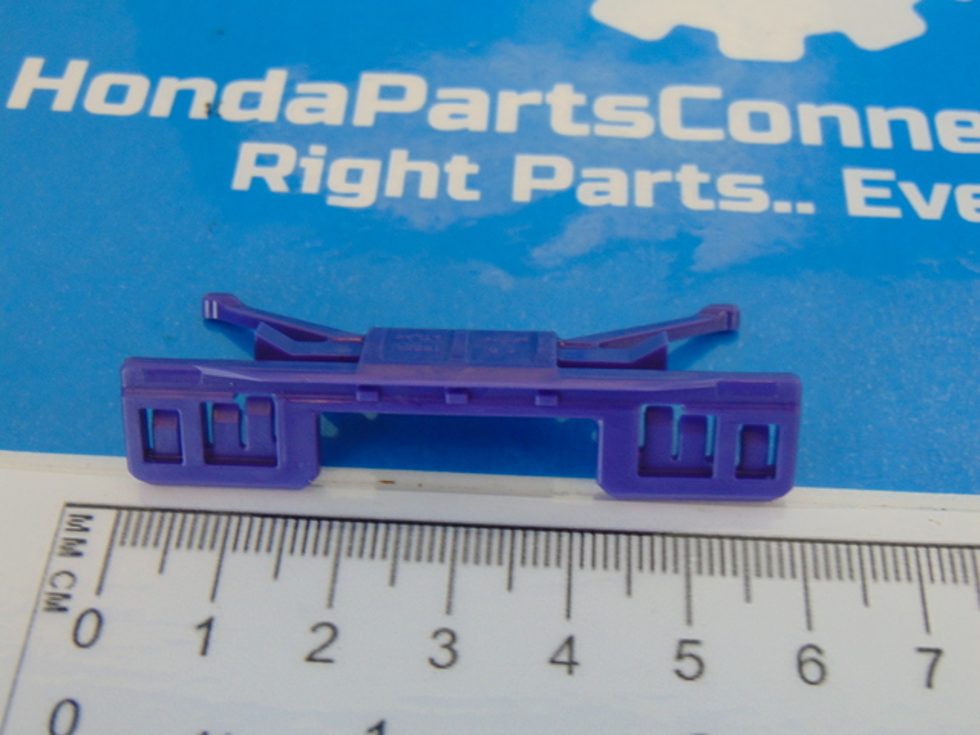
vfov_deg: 29.1
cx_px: 490
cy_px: 368
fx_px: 1416
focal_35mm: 50
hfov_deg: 38.2
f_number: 3.5
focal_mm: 9
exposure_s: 1/50
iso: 160
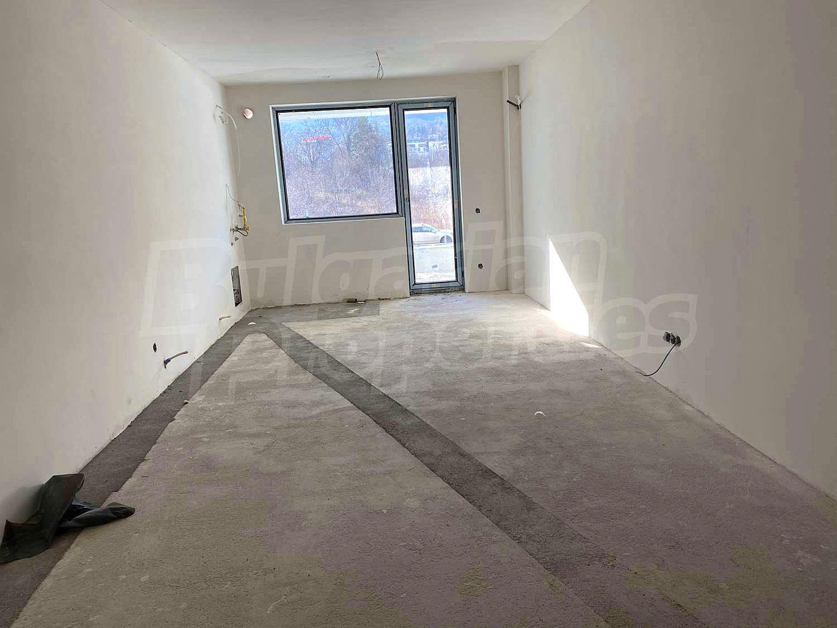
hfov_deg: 67.3
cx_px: 418
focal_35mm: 26
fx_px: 629
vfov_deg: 53.1
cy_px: 314
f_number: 1.8
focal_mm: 4.25
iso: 32
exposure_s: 1/122
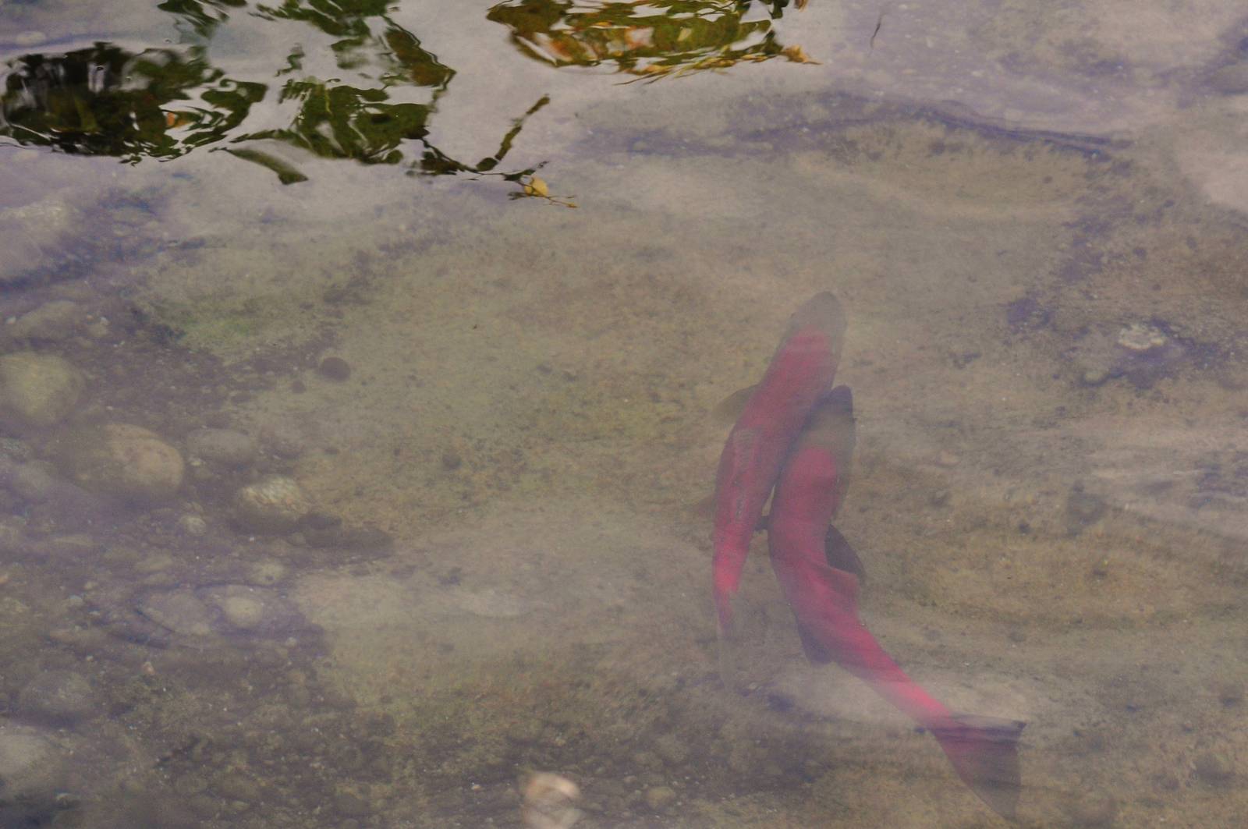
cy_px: 414
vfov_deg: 13.0
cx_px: 624
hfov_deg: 19.5
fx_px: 3636
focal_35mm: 105
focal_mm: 70
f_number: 9
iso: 450
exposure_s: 1/125
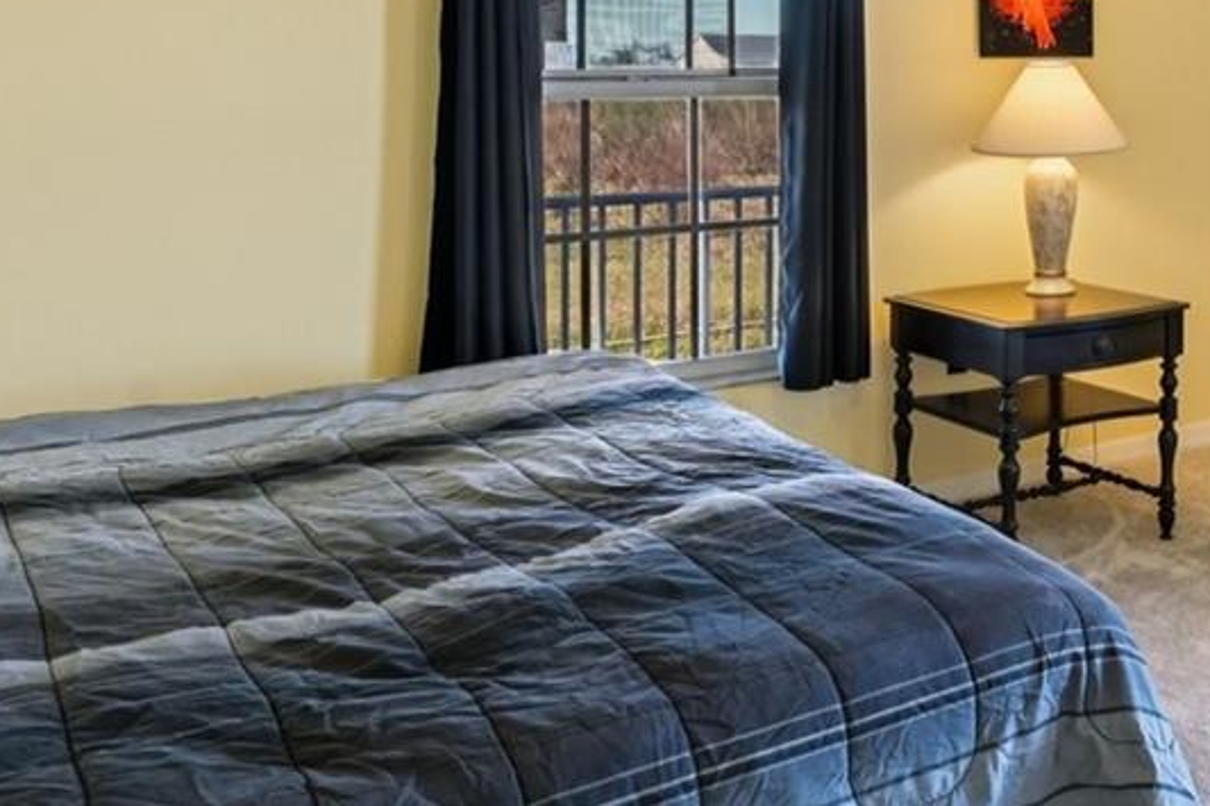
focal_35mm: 42
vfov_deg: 30.3
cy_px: 59
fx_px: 1411
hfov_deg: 41.3
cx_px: 1171
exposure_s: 1/80
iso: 400
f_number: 8
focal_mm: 14
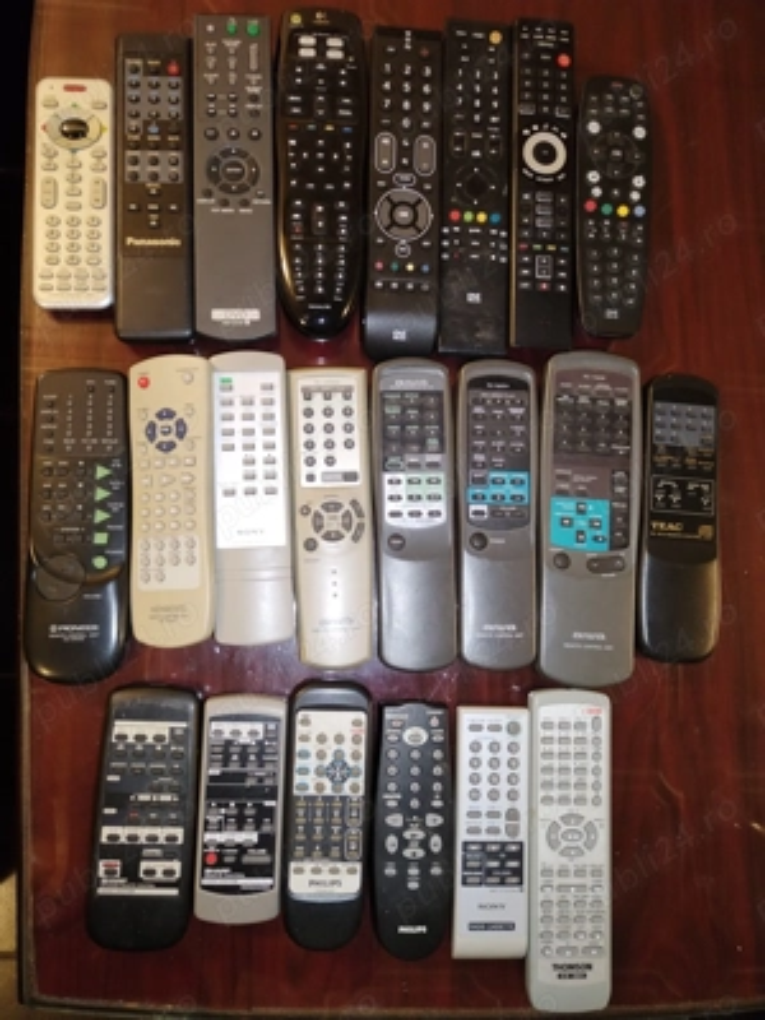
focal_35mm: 26
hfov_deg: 53.1
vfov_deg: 67.3
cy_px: 510
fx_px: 766
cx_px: 382
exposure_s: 1/25
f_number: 1.8
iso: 873
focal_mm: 4.75
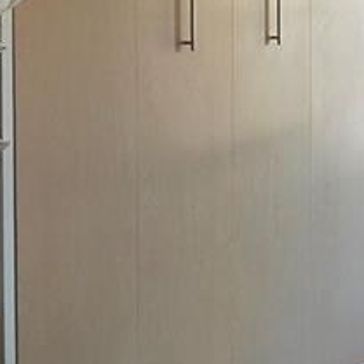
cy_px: 24
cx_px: 427
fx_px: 785
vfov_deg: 25.2
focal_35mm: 66
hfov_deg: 24.0
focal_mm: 2.2
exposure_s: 1/60
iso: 250
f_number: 1.9
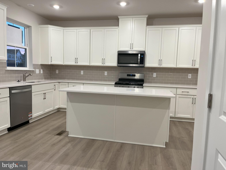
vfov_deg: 53.1
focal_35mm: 26
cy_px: 85
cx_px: 113
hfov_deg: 67.3
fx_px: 170
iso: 80
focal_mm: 5.1
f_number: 1.6
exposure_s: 1/60
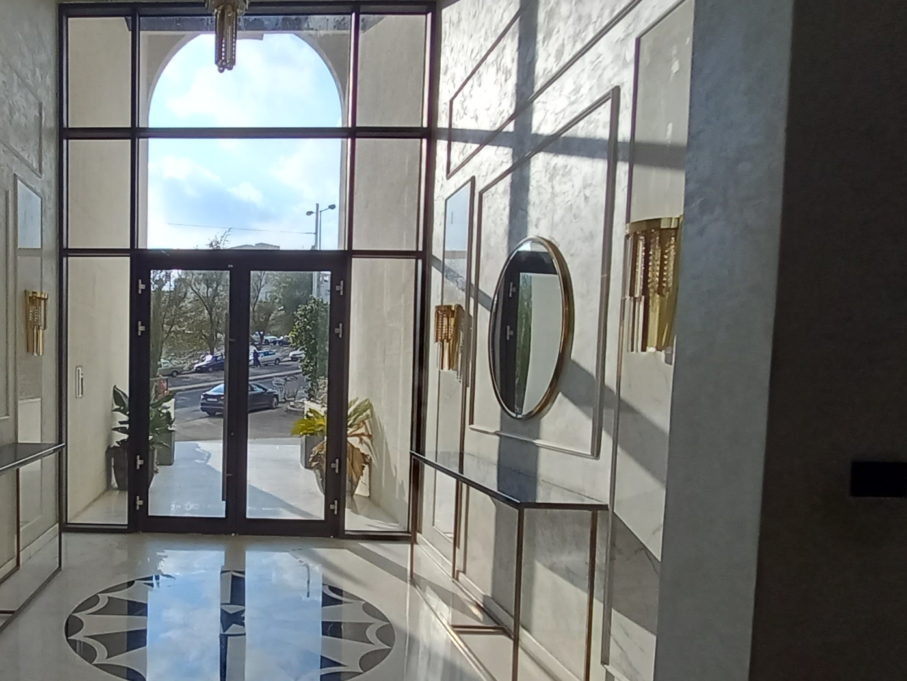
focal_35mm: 24
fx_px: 629
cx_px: 211
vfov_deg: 56.2
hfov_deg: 66.4
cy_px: 425
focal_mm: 1.13
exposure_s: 1/295
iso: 40
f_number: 2.2
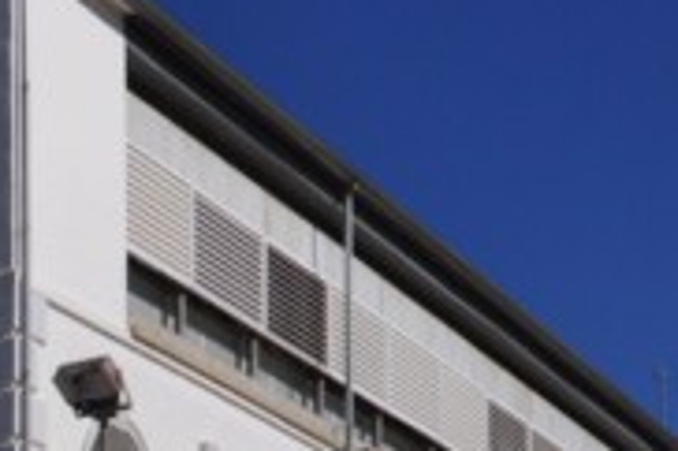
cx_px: -808
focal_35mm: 110
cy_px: 954
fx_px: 2066
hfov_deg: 14.4
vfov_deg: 11.1
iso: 200
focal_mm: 13
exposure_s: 1/640
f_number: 13
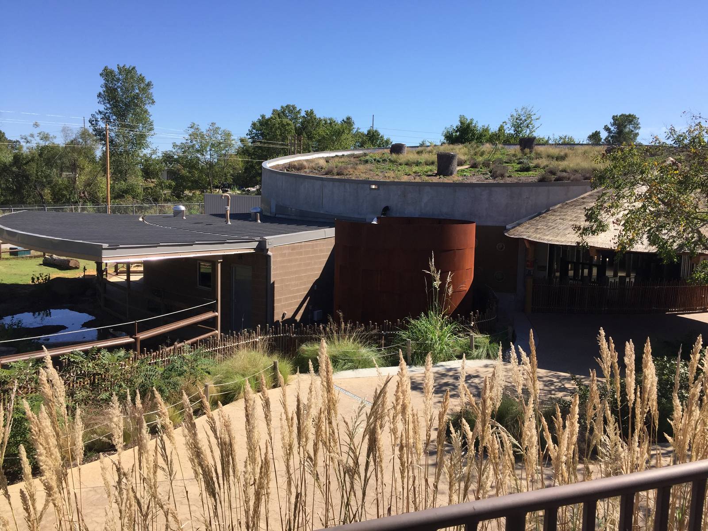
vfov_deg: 48.2
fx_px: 593
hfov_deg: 61.7
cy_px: 266
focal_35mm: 29
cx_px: 354
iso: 32
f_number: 2.2
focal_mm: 4.15
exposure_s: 1/1412
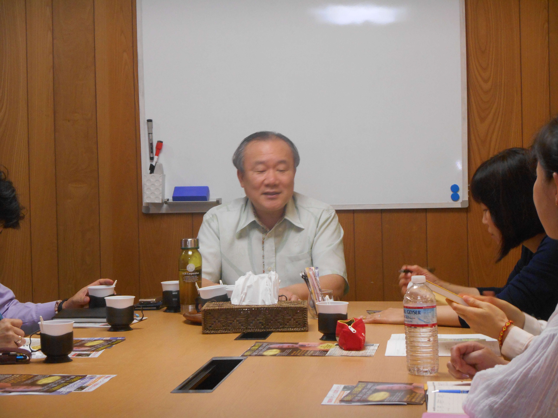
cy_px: 209
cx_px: 279
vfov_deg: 18.4
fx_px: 1290
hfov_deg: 24.4
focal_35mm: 80
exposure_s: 1/20
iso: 400
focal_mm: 14.3
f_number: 4.7
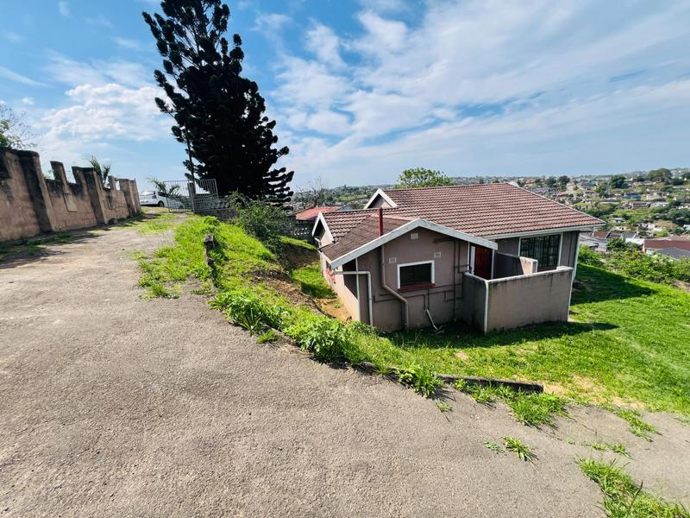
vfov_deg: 89.9
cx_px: 345
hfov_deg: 106.2
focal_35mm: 13
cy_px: 259
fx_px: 259
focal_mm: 1.57
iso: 32
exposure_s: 1/1064
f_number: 1.8
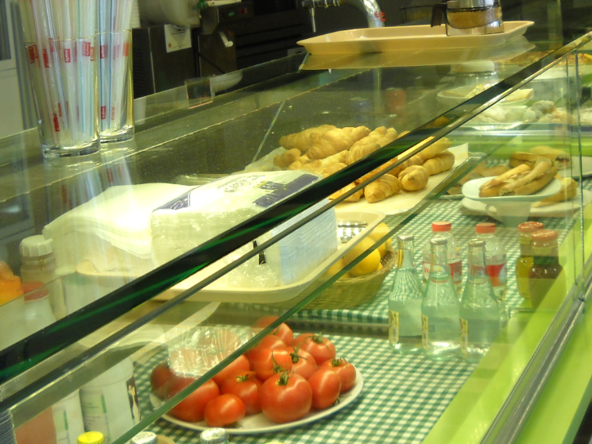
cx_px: 292
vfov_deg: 22.2
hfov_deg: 29.4
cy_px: 145
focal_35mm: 66
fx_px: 1129
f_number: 3.1
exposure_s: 1/60
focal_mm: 6.72
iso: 161
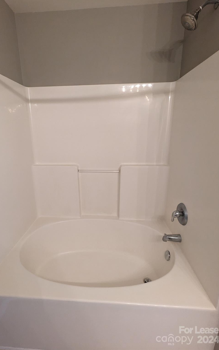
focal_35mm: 17
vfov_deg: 94.4
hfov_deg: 67.8
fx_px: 162
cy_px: 175
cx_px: 97
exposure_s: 1/24
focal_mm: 2.35
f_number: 2.2
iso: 266
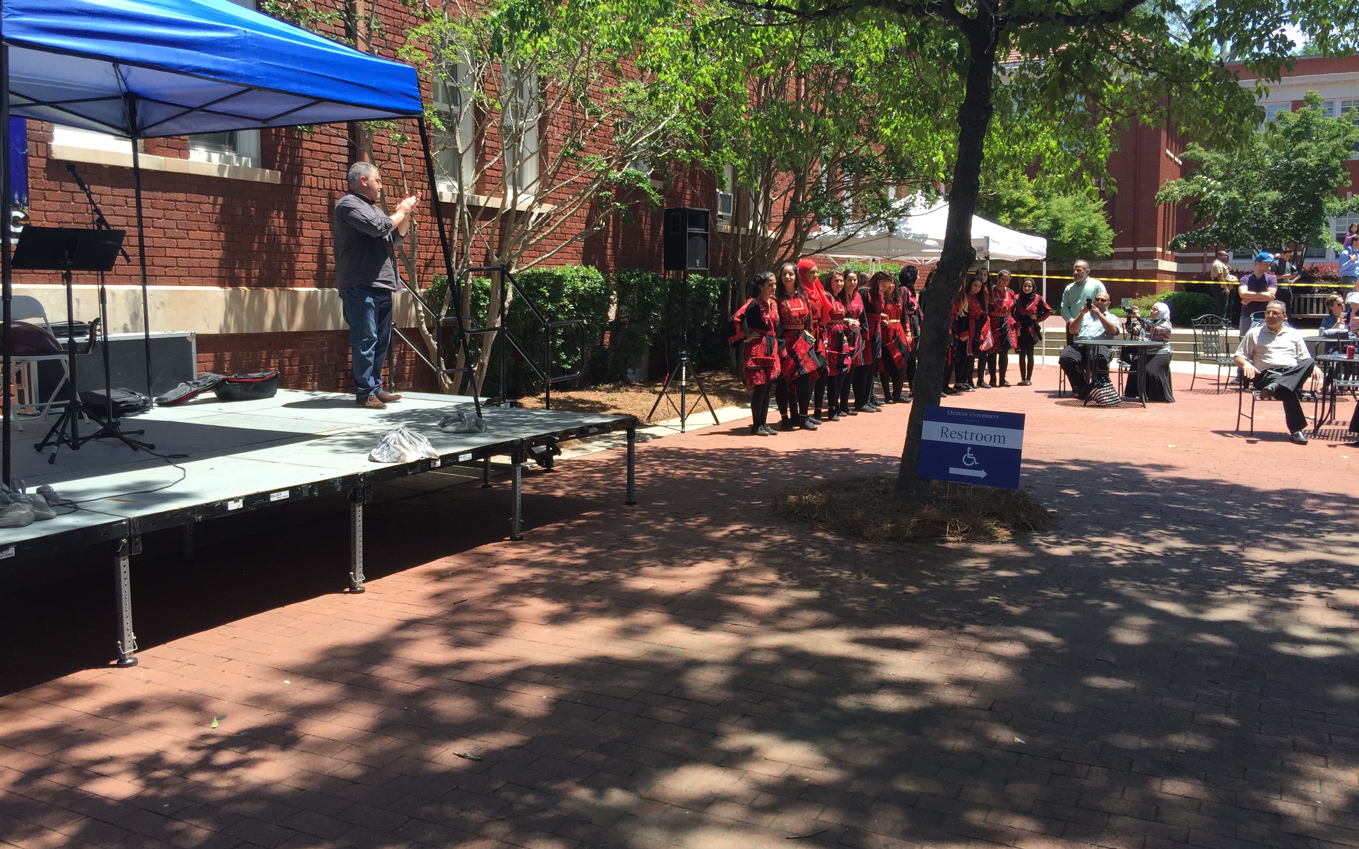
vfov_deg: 40.6
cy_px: 408
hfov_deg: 61.2
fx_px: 1148
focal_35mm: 31
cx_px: 681
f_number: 2.2
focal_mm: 4.15
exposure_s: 1/565
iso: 32
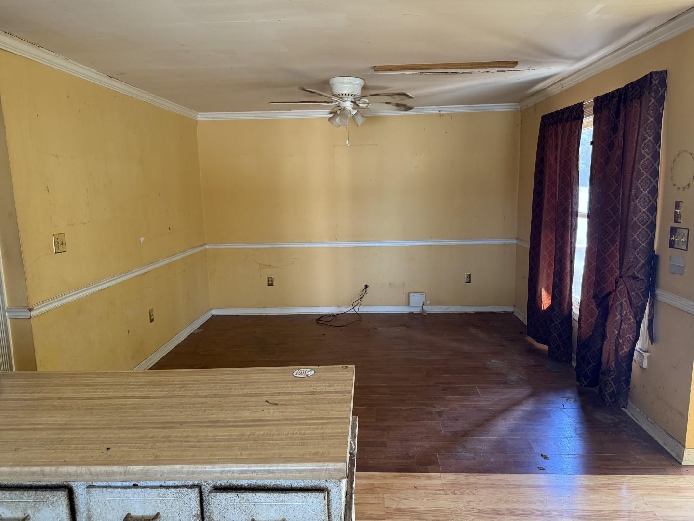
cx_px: 347
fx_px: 481
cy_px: 260
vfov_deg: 56.8
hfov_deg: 71.6
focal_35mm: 24
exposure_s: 1/60
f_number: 1.78
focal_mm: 6.76
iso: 320
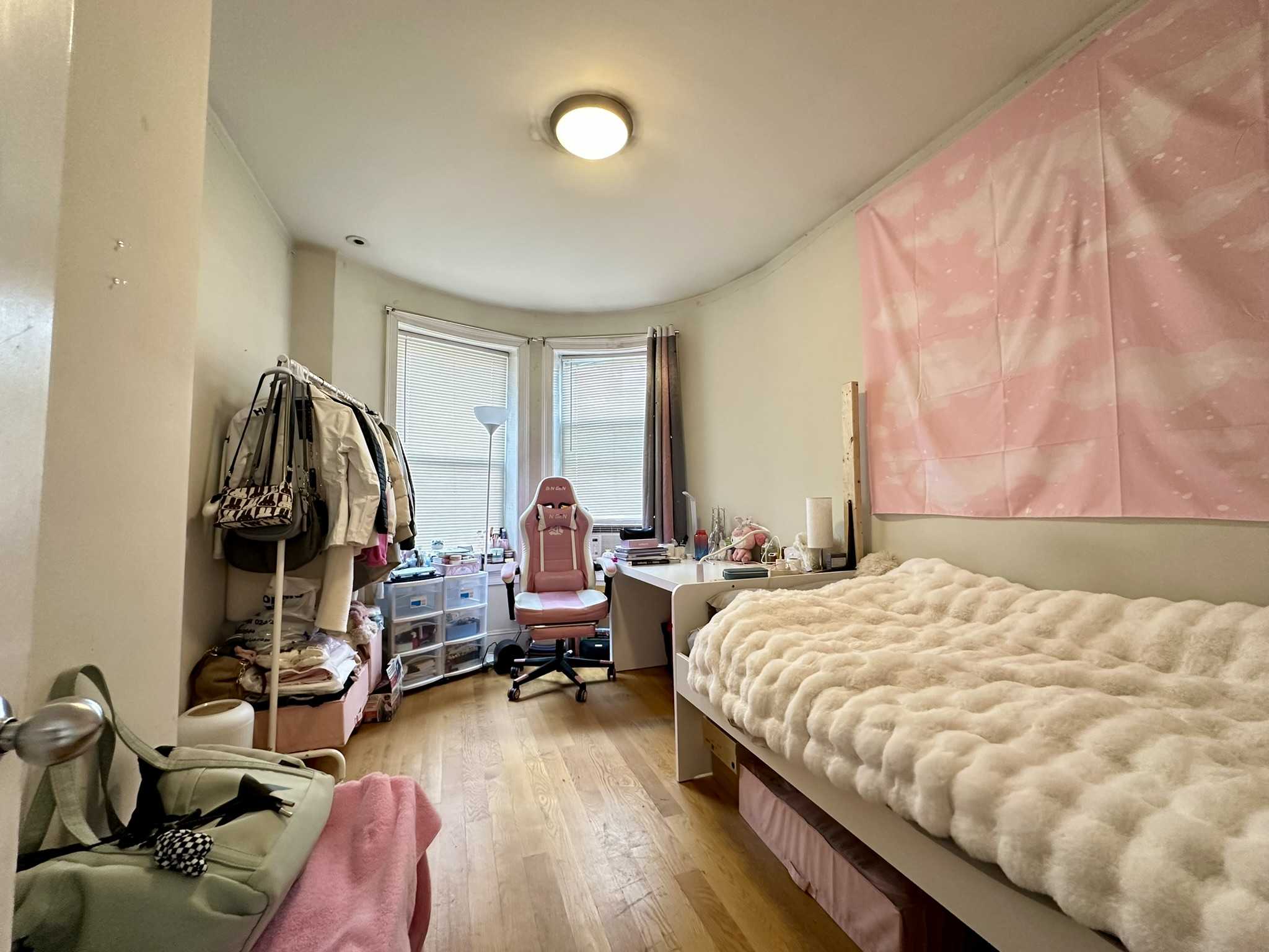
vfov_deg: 85.7
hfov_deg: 102.1
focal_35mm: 14
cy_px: 476
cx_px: 634
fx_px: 513
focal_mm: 2.22
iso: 400
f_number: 2.2
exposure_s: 1/60
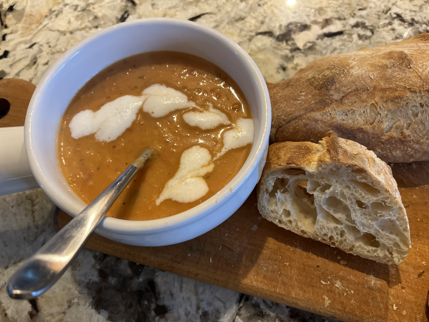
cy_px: 161
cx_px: 214
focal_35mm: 26
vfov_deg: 53.1
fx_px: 322
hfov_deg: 67.3
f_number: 1.6
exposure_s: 1/40
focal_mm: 5.1
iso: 500
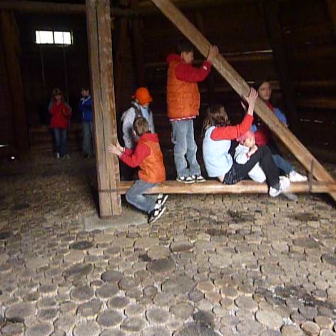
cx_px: 170
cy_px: 170
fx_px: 329
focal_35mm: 30
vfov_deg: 54.0
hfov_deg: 54.0
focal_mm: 4.1
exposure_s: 1/30
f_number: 3.3
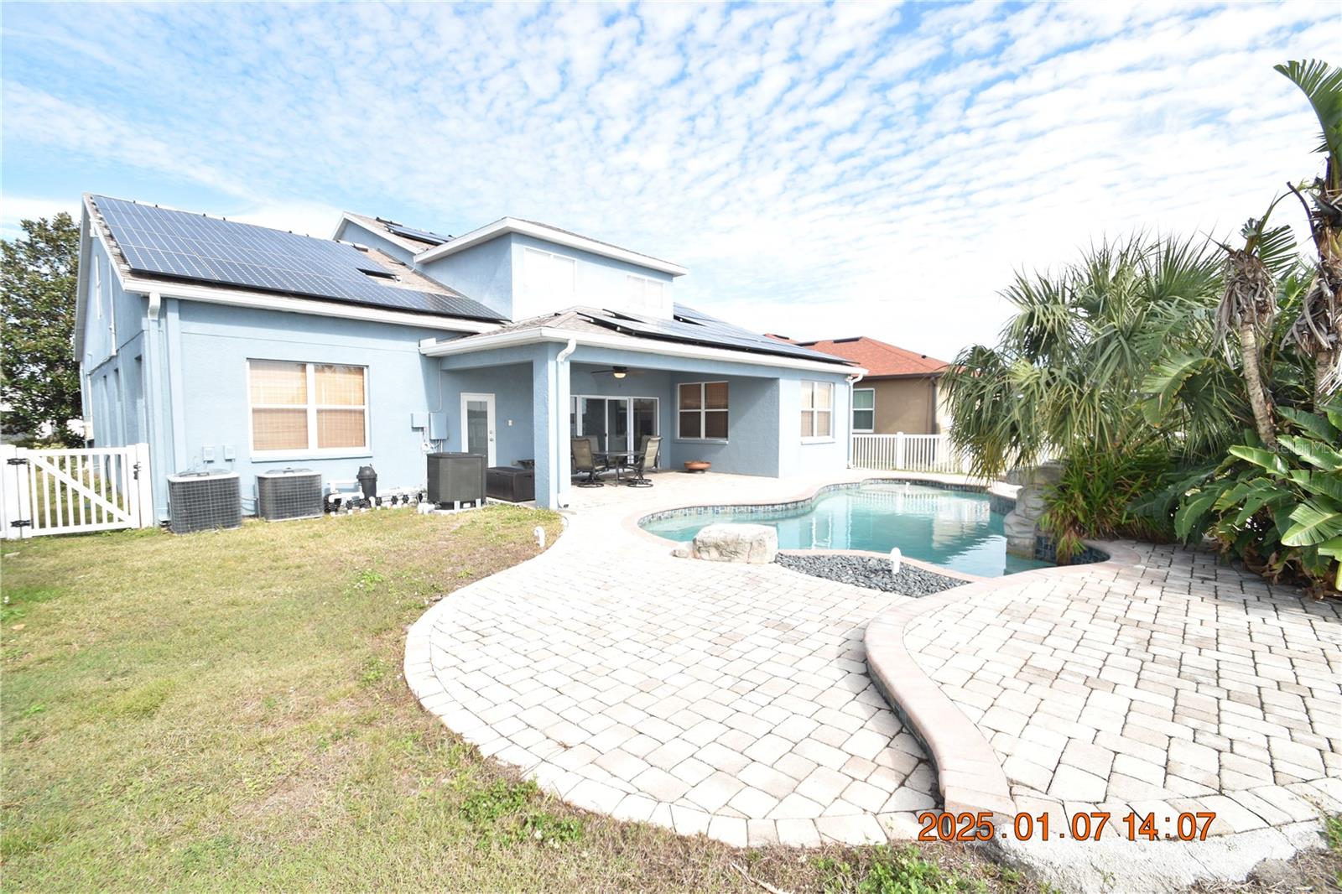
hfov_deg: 100.4
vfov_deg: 77.3
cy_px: 447
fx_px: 559
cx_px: 671
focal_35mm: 15
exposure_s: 1/250
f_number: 8
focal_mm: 10
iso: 200
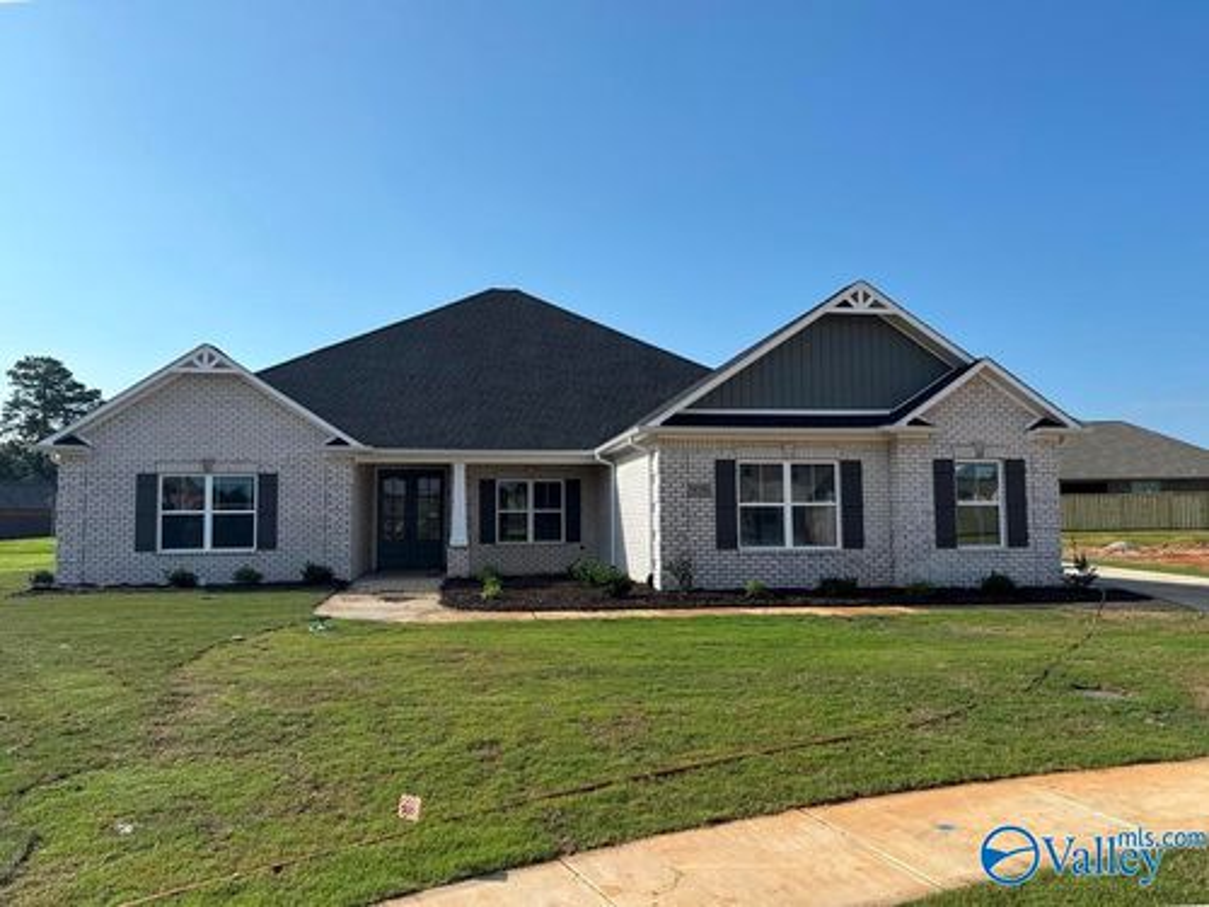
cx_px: 604
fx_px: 838
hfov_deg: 71.6
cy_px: 454
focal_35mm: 24
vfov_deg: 56.8
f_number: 1.78
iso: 80
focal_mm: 6.76
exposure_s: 1/4673
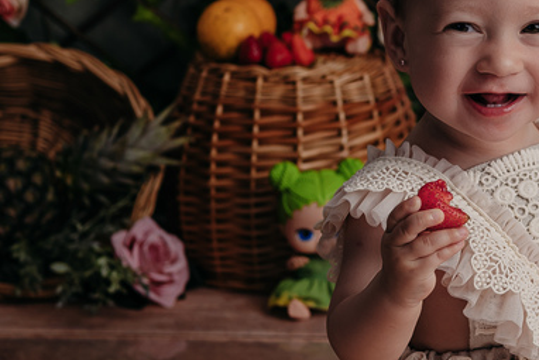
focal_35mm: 110
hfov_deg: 17.9
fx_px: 1647
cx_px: 587
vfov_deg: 12.5
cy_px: 205
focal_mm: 35
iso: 160
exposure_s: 1/160
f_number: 3.5
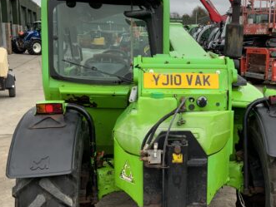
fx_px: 447
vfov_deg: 26.1
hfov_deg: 33.6
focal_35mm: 56
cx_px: 210
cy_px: 121
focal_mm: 3
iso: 16
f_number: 1.8
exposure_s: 1/134
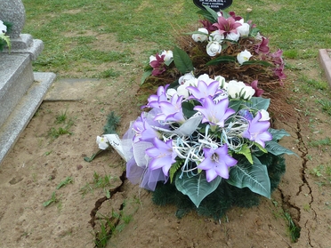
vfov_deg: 26.5
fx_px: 526
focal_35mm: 55
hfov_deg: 34.2
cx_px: 249
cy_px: 90
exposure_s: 1/100
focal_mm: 5.3
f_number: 3.5
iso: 80
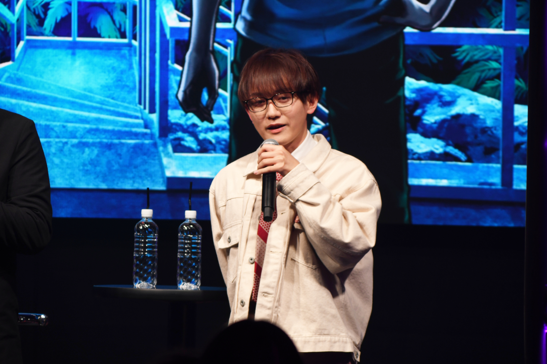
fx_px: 4558
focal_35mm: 300
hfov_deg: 6.9
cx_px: 274
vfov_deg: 4.6
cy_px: 182
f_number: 8
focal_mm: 200
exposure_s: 1/60
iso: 320
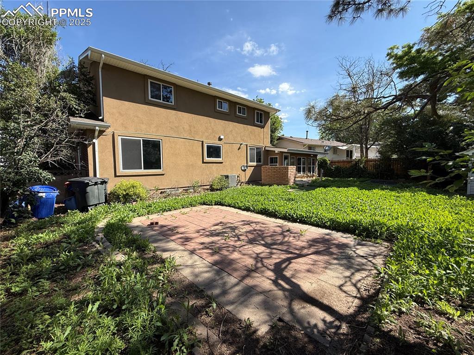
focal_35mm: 14
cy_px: 178
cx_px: 237
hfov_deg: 102.1
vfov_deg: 85.6
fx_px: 192
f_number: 2.2
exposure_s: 1/1285
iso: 50
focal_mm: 2.22
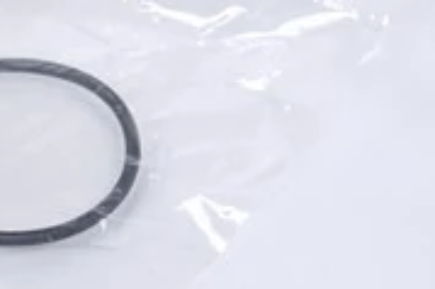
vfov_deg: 6.6
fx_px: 2475
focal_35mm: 205
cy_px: -143
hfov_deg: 9.7
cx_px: -221
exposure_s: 1/200
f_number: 14
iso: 50
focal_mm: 61
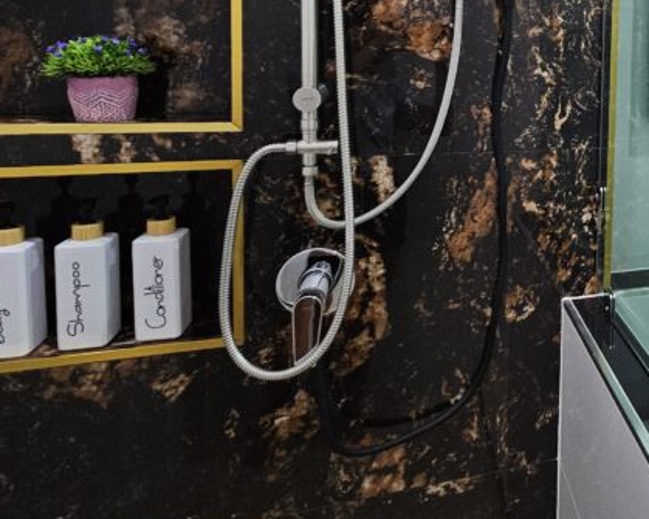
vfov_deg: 44.2
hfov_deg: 47.1
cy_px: 85
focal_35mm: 31
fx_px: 595
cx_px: 657
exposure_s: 1/30
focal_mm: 2.2
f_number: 2.2
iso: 400
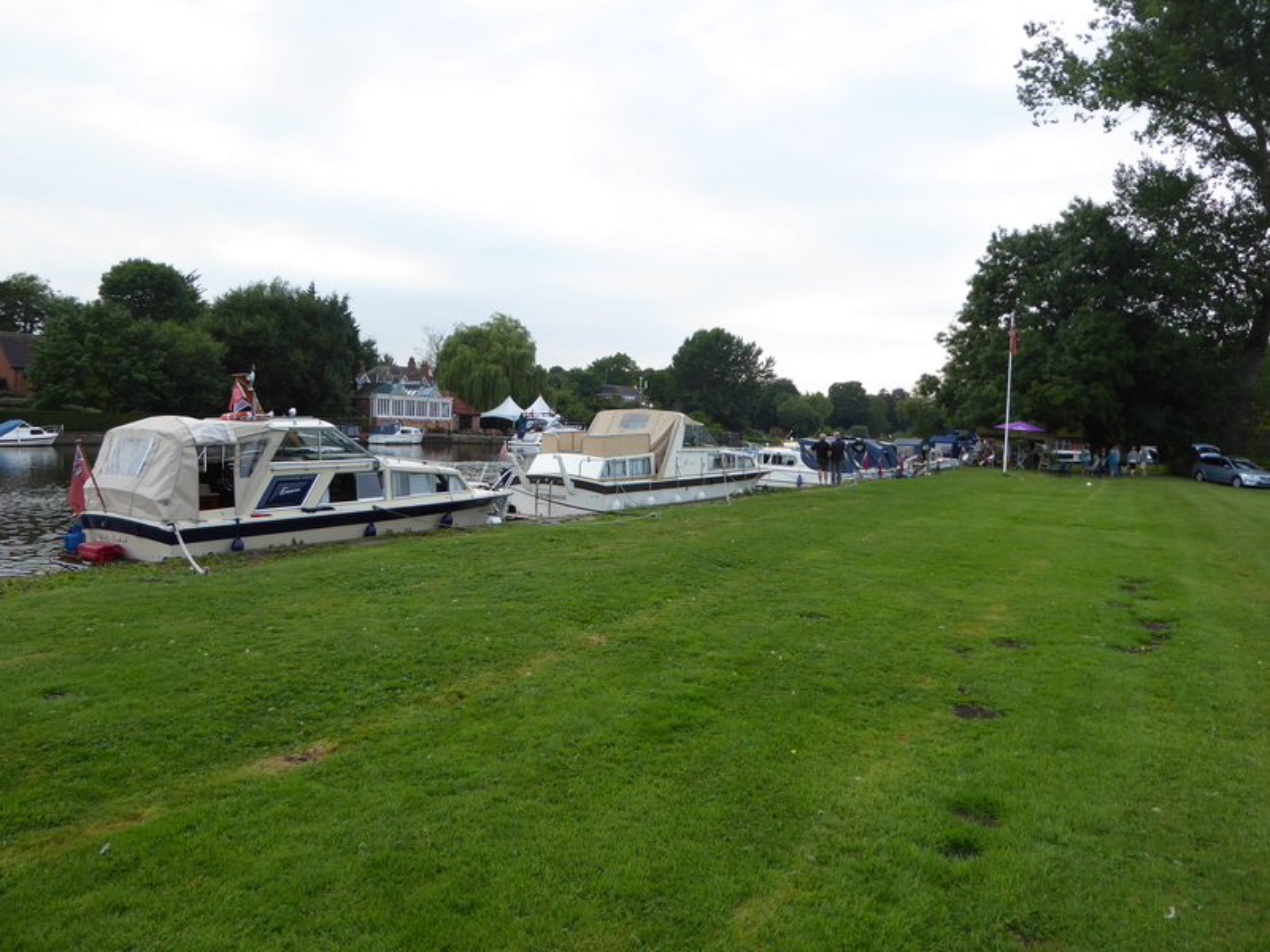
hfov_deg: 69.4
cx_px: 635
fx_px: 917
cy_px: 476
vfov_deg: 54.9
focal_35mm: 25
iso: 80
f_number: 3.3
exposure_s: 1/160
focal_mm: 4.3
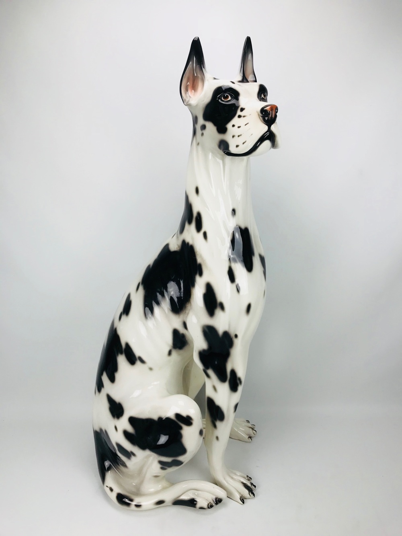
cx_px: 201
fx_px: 433
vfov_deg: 63.4
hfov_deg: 49.8
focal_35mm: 28
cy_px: 268
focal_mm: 3.99
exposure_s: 1/120
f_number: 1.8
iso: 20
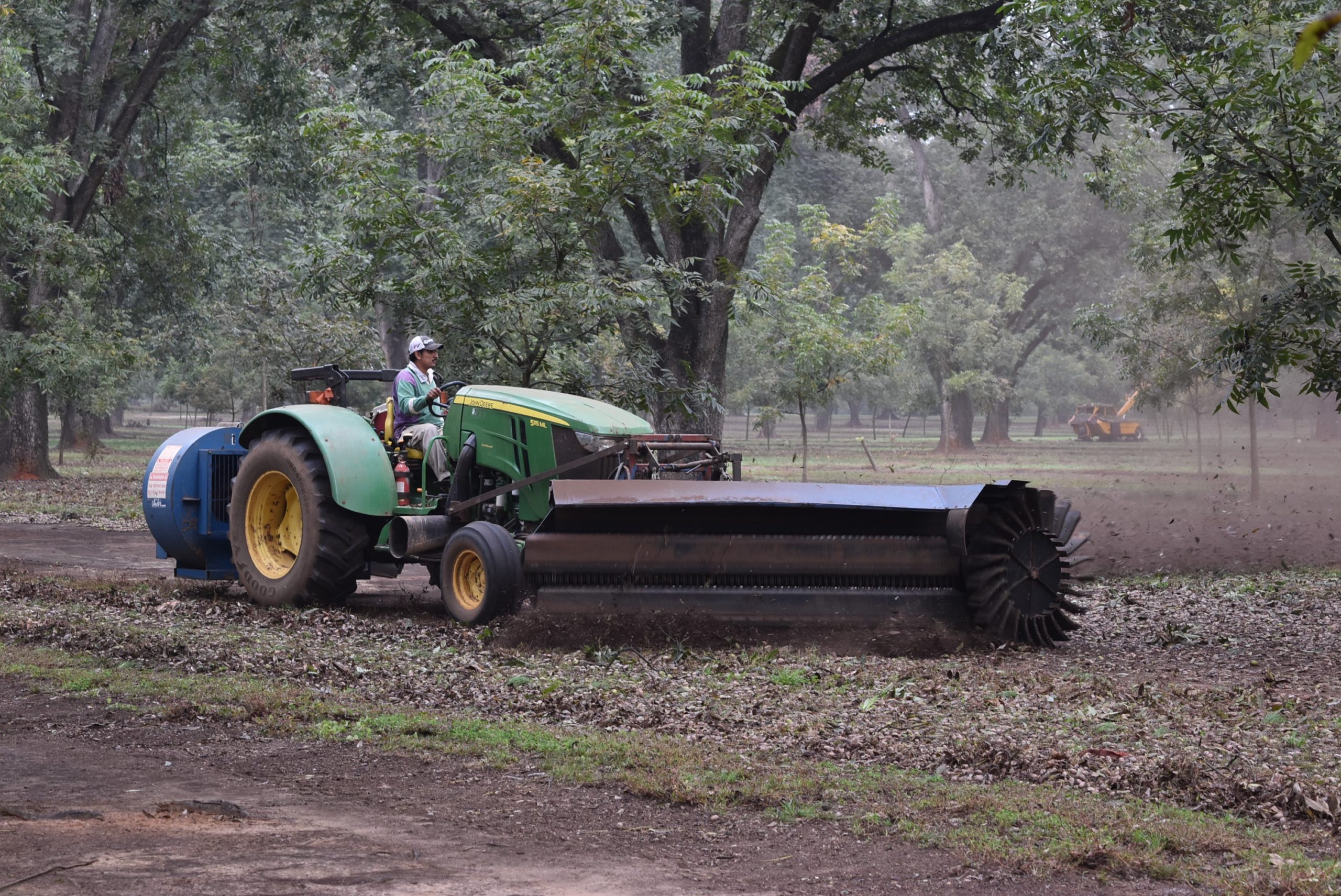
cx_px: 670
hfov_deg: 24.6
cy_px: 448
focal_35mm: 82
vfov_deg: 16.6
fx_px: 3075
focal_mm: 55
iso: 400
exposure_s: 1/125
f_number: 5.6
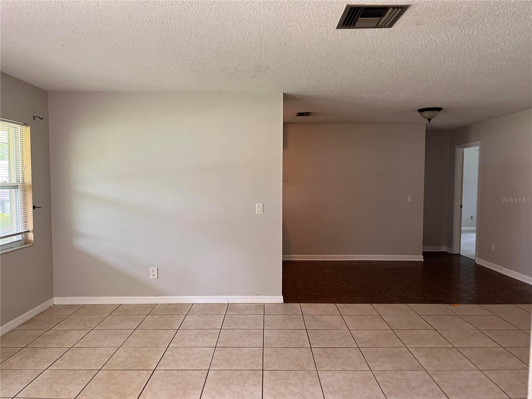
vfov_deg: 53.1
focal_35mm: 26
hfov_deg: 67.3
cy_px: 200
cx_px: 266
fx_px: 400
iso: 125
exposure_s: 1/60
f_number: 1.6
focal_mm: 5.1
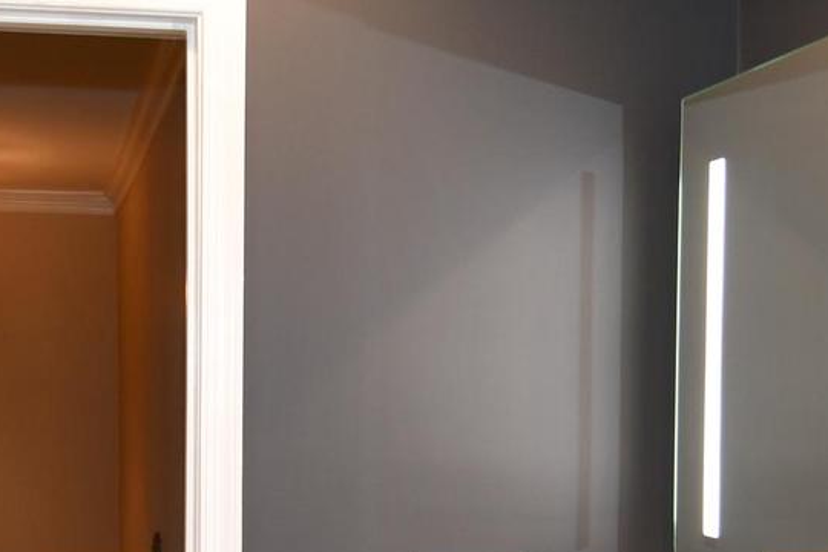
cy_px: 440
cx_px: 138
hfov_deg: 39.1
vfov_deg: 27.5
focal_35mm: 48
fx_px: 1104
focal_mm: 12
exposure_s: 1/60
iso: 320
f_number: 4
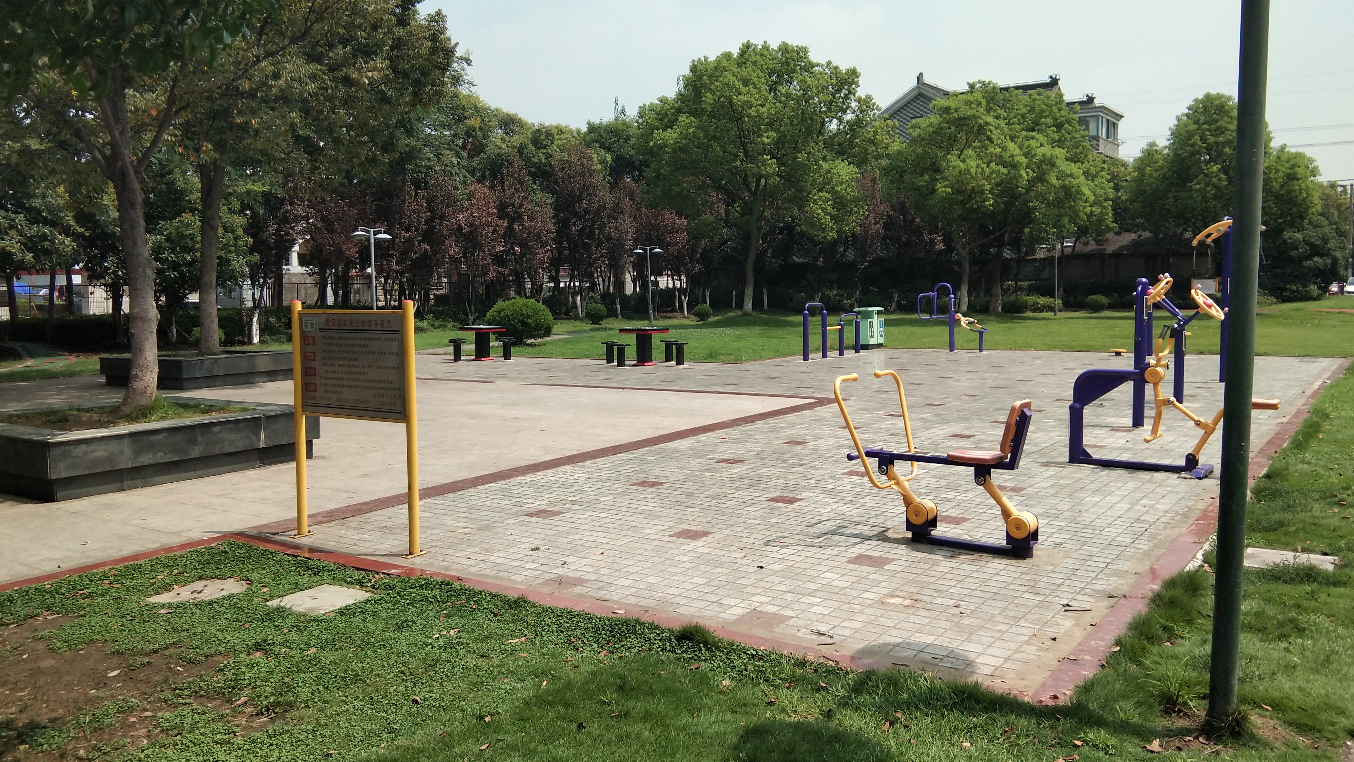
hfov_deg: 58.0
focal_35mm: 34
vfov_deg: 34.6
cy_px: 353
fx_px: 1221
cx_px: 679
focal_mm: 3.69
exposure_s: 1/1004
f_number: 2.2
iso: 50
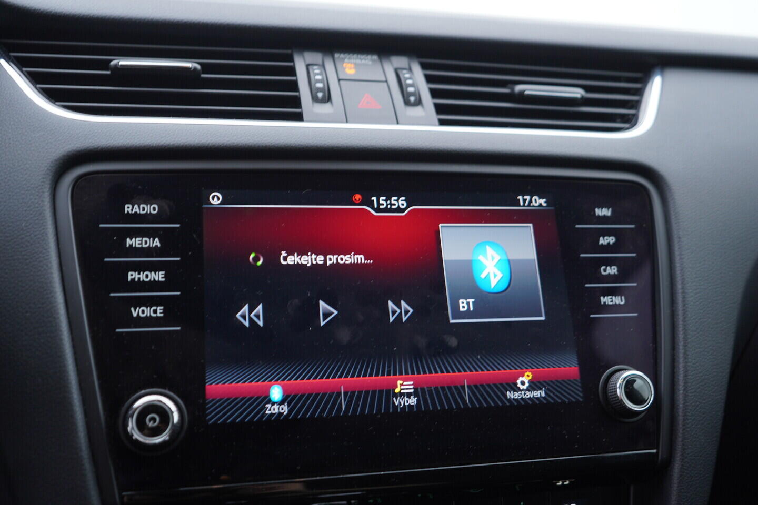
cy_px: 252
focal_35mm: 36
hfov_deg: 53.1
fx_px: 758
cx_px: 379
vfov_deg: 36.9
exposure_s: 1/40
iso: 125
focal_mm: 24
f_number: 2.8
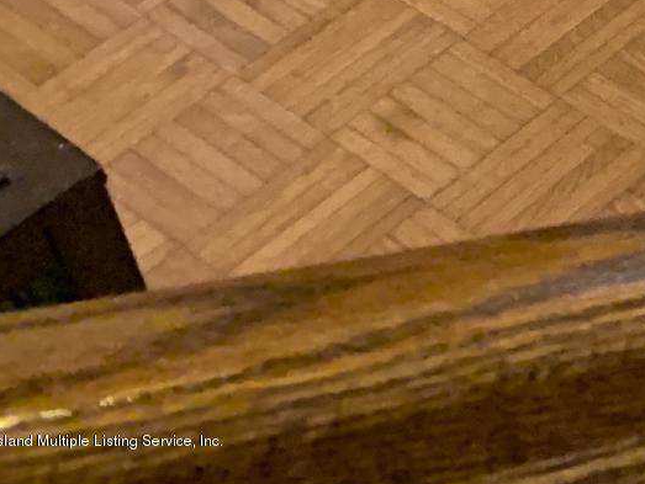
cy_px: -858
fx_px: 2778
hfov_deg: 10.4
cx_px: 1788
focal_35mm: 149
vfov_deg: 8.6
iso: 500
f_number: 1.8
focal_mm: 4.25
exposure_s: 1/30
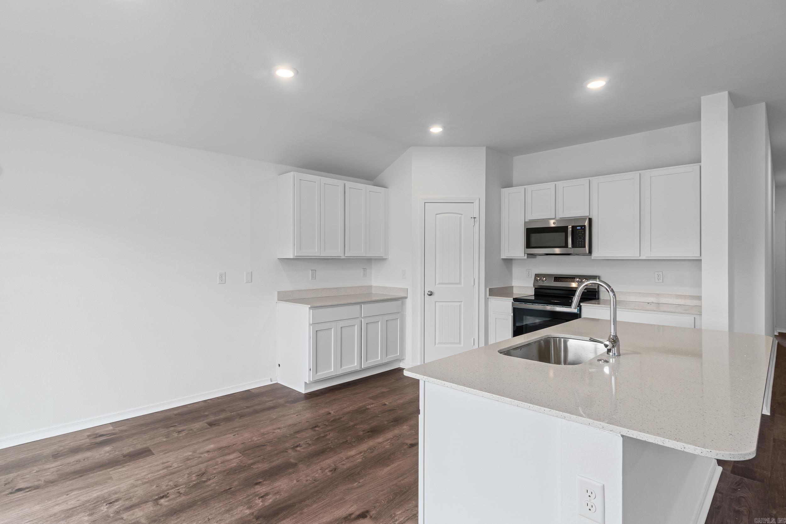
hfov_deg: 90.0
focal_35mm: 18
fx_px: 393
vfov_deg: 67.4
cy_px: 262
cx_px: 393
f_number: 9
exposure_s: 1/6
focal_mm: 12
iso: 250
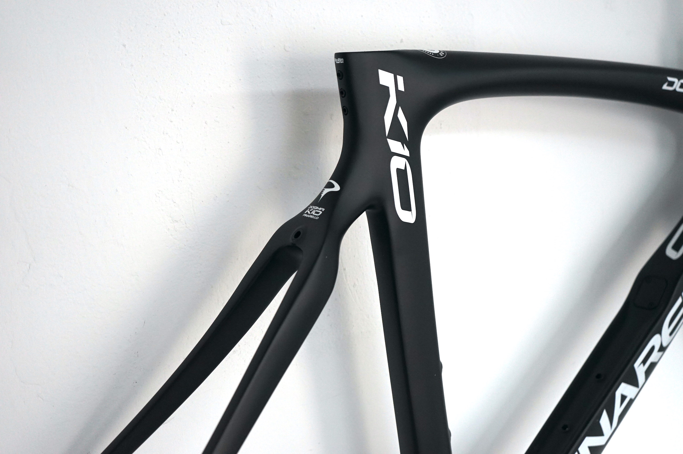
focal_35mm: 43
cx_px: 342
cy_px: 227
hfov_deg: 45.5
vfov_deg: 31.1
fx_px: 815
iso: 1600
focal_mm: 43
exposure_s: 1/160
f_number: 4.5
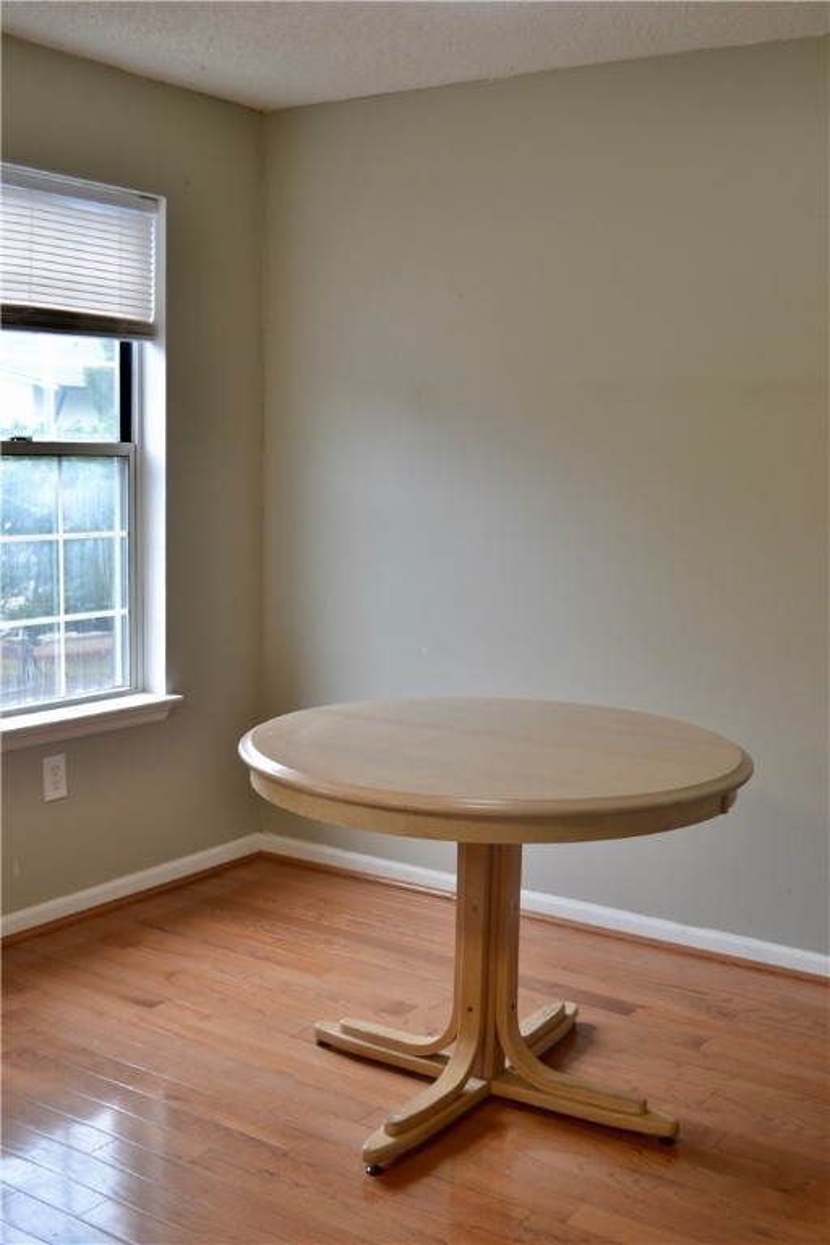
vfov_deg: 49.6
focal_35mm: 39
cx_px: 415
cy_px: 622
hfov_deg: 34.2
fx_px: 1349
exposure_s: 1/60
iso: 320
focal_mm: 26
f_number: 5.6
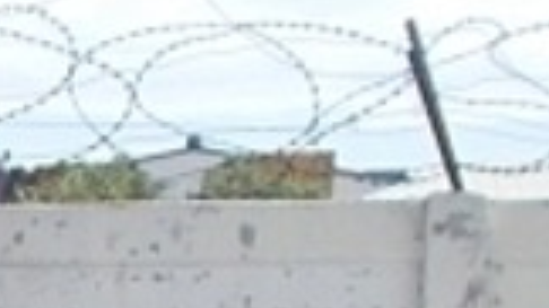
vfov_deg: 5.4
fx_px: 3100
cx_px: -859
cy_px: 916
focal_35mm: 213
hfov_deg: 8.9
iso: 80
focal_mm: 4.6
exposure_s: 1/125
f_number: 8
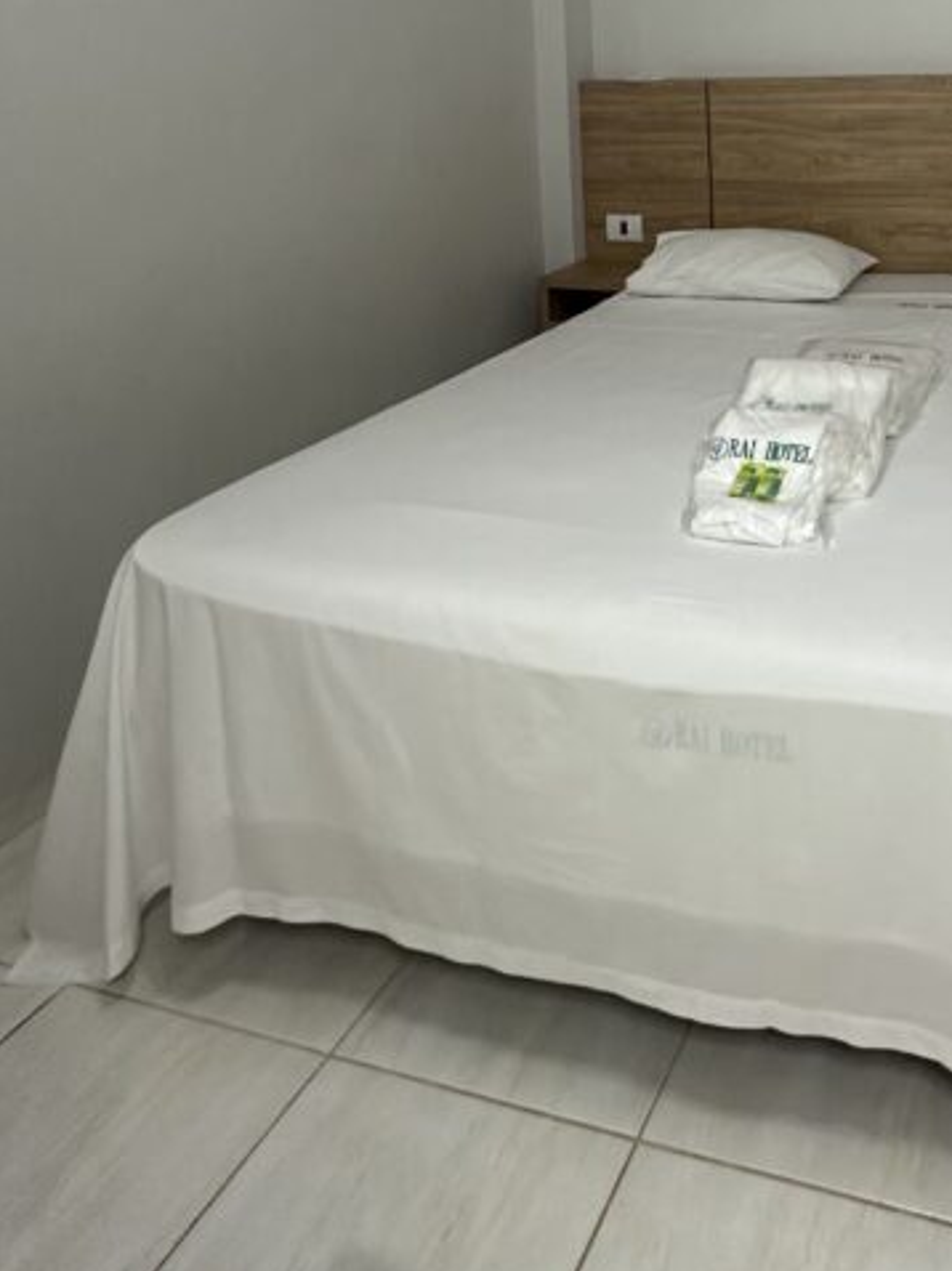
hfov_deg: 43.1
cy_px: 157
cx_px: 843
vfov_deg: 53.5
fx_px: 1101
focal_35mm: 30
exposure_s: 1/60
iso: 200
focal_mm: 2.22
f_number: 2.2
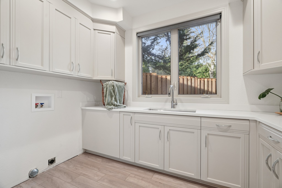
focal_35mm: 16
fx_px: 125
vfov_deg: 73.7
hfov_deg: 96.7
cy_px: 94
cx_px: 141
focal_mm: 16
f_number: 8
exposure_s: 1/8
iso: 400
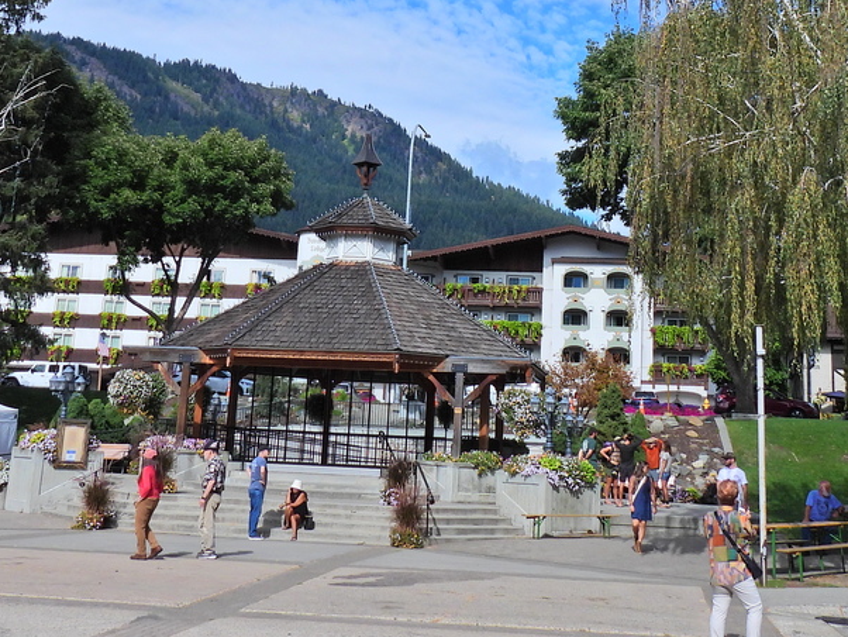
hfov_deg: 37.5
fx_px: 1250
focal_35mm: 51
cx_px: 445
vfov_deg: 27.9
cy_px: 120
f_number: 3.5
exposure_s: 1/1600
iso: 100
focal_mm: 4.3
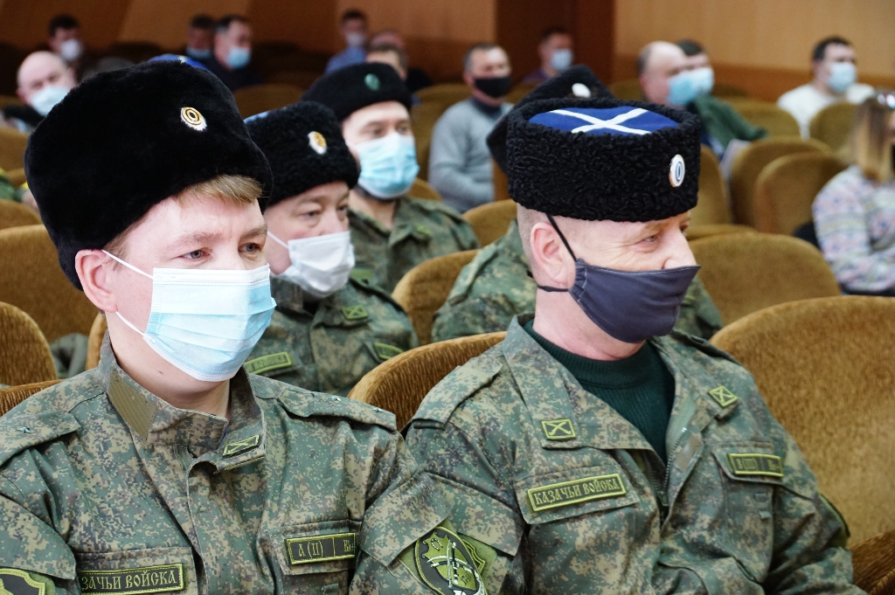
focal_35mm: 75
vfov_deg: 18.2
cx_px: 448
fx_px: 1863
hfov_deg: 27.0
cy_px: 298
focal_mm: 50
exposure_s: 1/80
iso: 2000
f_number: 5
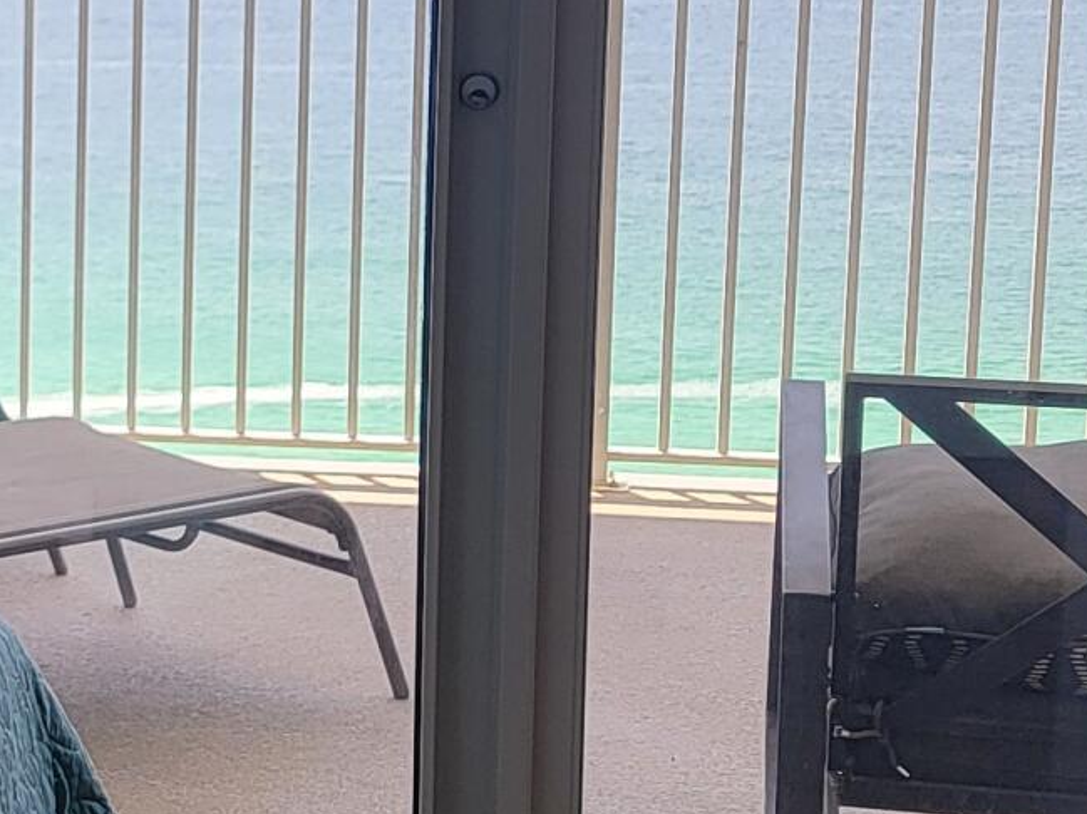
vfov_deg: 13.3
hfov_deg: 16.0
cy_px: 161
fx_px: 3484
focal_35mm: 111
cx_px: -611
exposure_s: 1/120
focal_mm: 6.7
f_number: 1.8
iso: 16
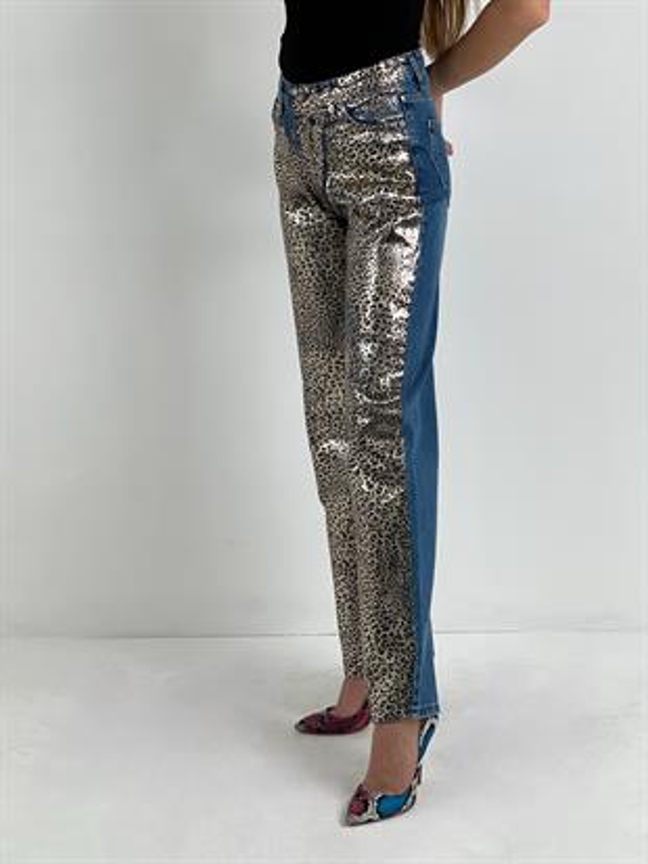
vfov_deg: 25.3
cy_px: 432
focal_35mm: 77
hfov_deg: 19.1
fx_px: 1921
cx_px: 324
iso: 50
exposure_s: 1/100
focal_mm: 9
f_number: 2.8
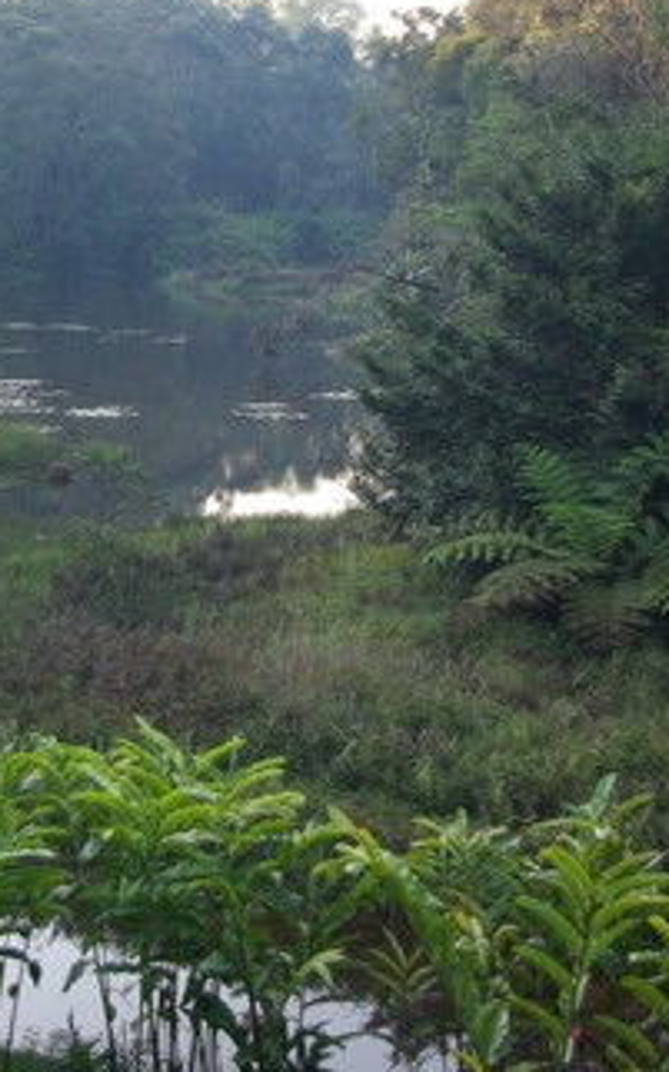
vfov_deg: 26.1
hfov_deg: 16.4
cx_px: 196
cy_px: 451
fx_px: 2307
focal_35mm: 79
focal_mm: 26
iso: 200
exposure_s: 1/45
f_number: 4
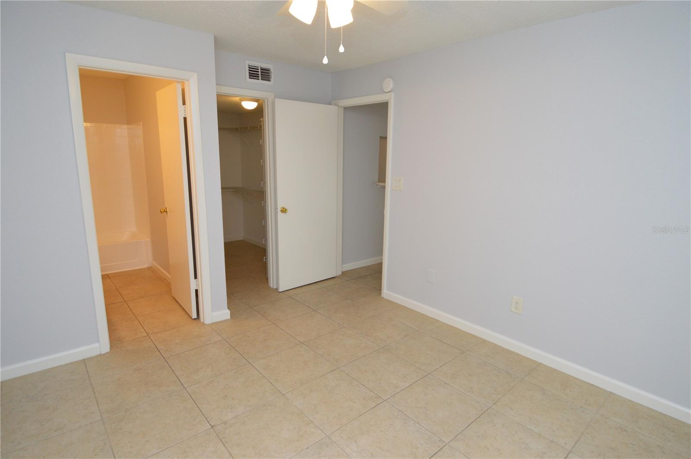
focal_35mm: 18
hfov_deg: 90.1
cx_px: 346
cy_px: 230
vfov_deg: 67.3
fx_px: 345
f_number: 4
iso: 400
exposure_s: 1/60
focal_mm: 12
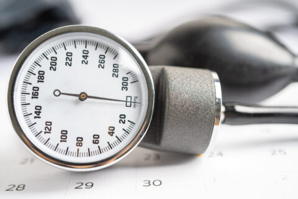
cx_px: 149
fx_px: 414
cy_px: 100
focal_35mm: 50
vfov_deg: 27.0
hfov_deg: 39.6
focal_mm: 50
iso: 100
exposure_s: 1/80
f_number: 3.5
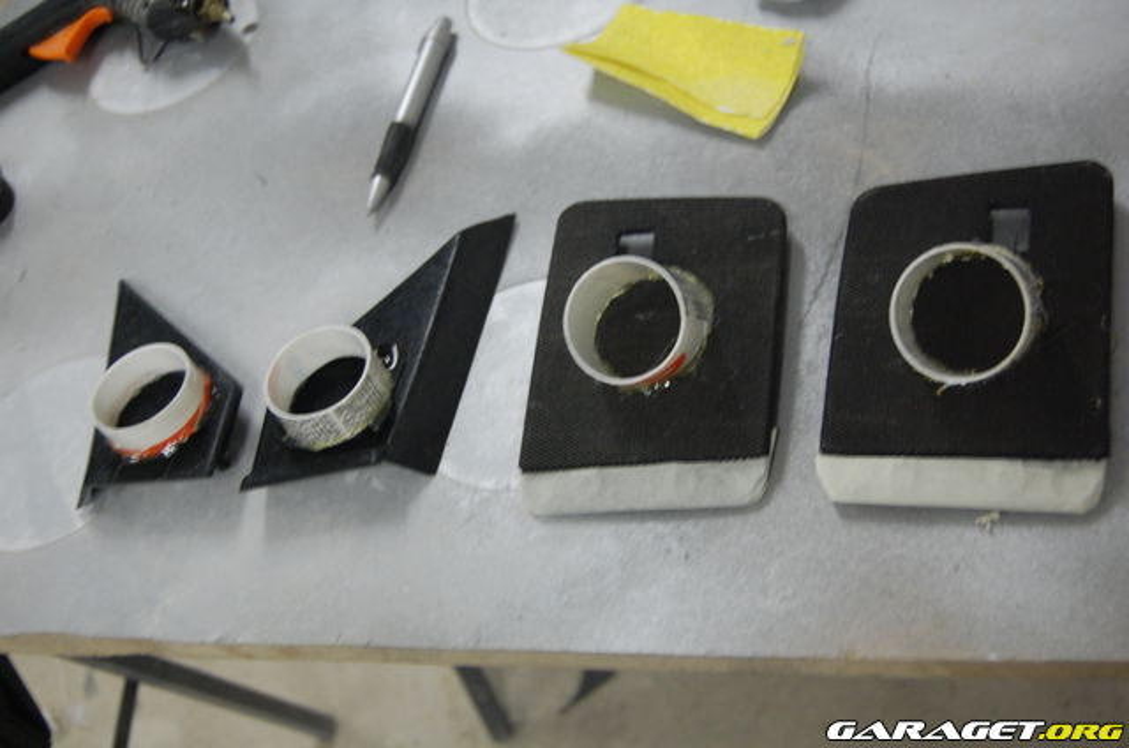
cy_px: 374
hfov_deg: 41.2
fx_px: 1502
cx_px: 564
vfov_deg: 28.0
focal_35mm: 48
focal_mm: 32
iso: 800
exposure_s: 1/13
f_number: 4.5
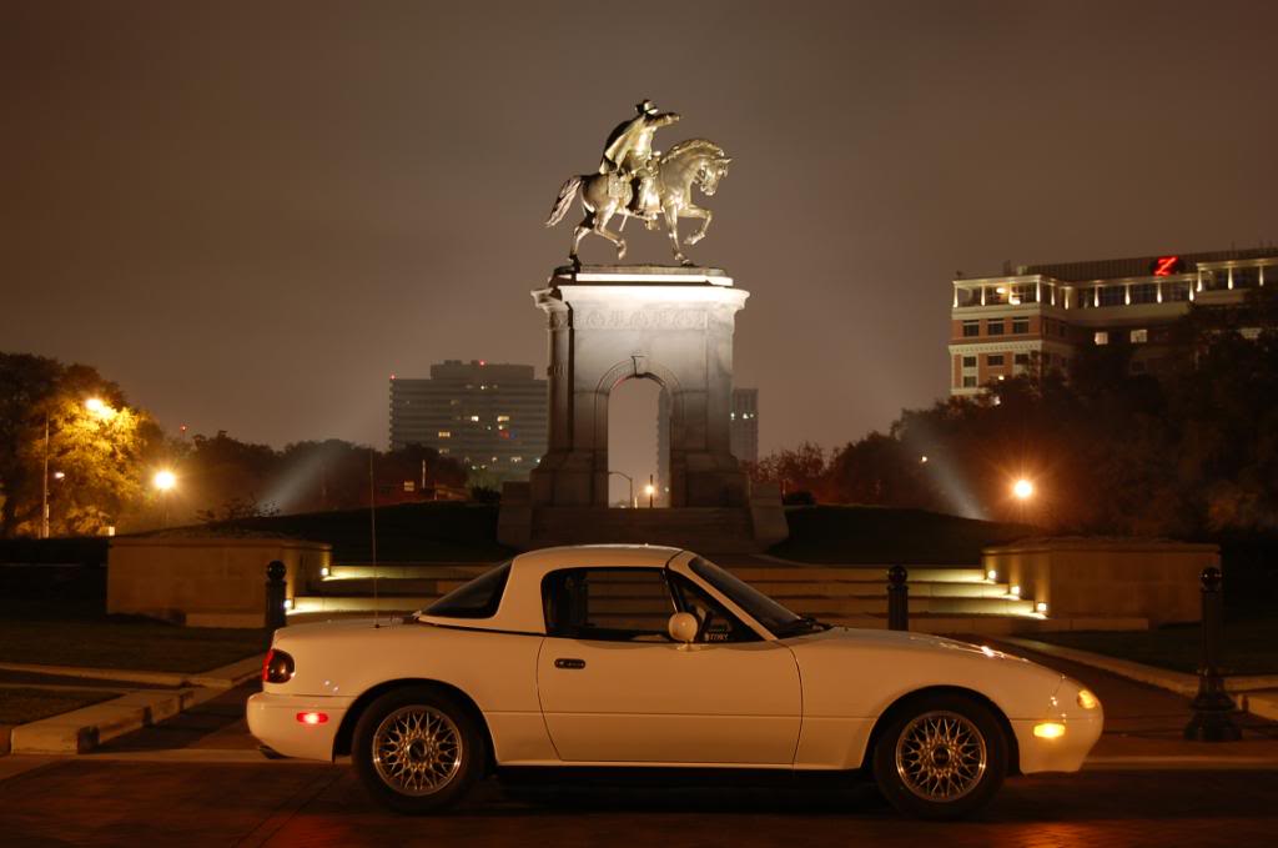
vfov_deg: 22.5
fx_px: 2126
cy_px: 424
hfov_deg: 33.5
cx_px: 639
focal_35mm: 60
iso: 200
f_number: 5
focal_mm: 40
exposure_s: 3
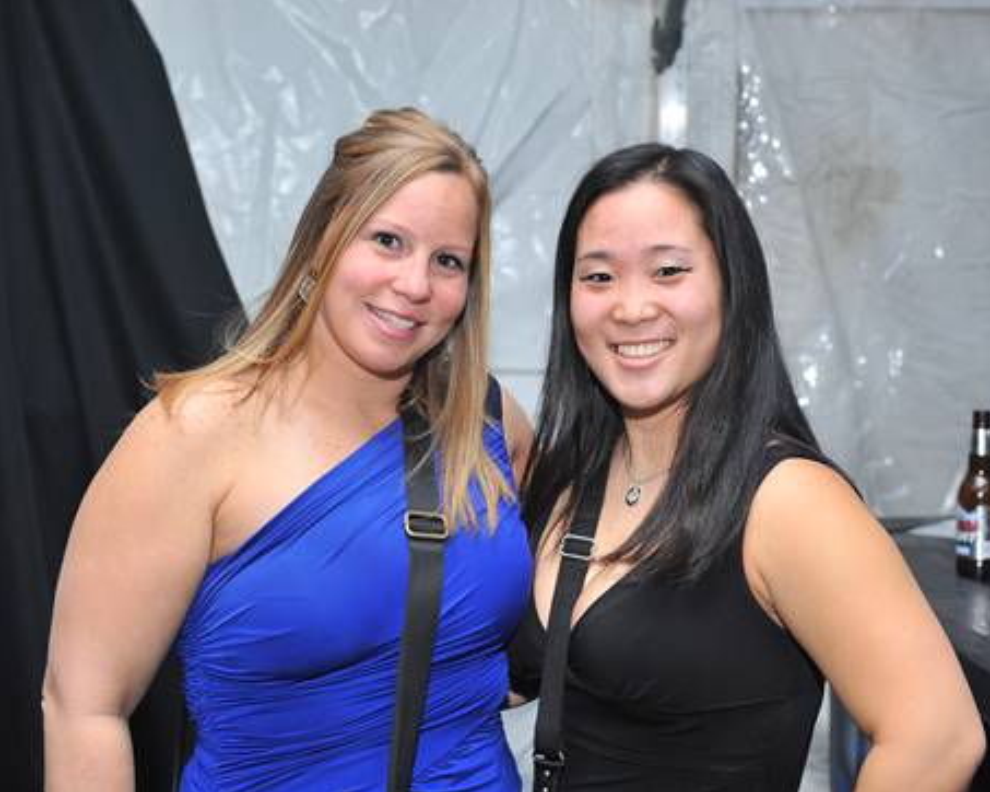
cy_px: 396
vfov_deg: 26.7
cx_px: 490
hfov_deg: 33.0
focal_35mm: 57
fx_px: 1669
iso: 1250
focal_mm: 50
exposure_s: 1/100
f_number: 5
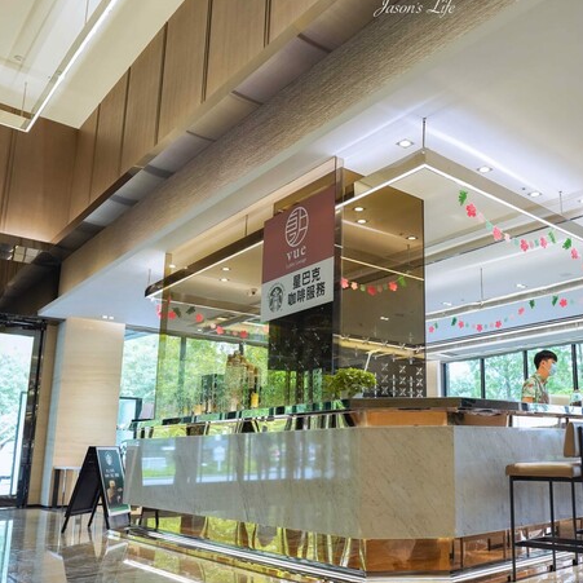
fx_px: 610
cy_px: 336
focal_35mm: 32
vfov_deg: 50.9
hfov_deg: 49.6
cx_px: 415
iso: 640
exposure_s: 1/30
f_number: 5.6
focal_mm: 20
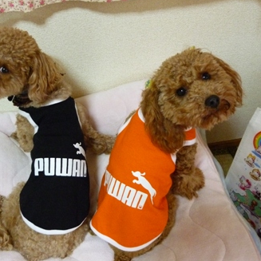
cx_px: 109
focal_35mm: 40
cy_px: 129
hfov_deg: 41.7
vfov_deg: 41.9
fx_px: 341
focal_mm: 5.5
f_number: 2.8
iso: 800
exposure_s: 1/30
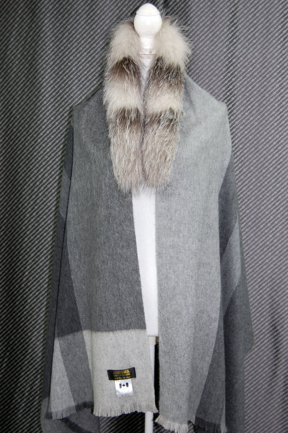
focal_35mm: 49
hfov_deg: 27.5
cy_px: 217
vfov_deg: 40.4
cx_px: 143
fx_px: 589
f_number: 4.2
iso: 400
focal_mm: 30
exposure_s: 1/60
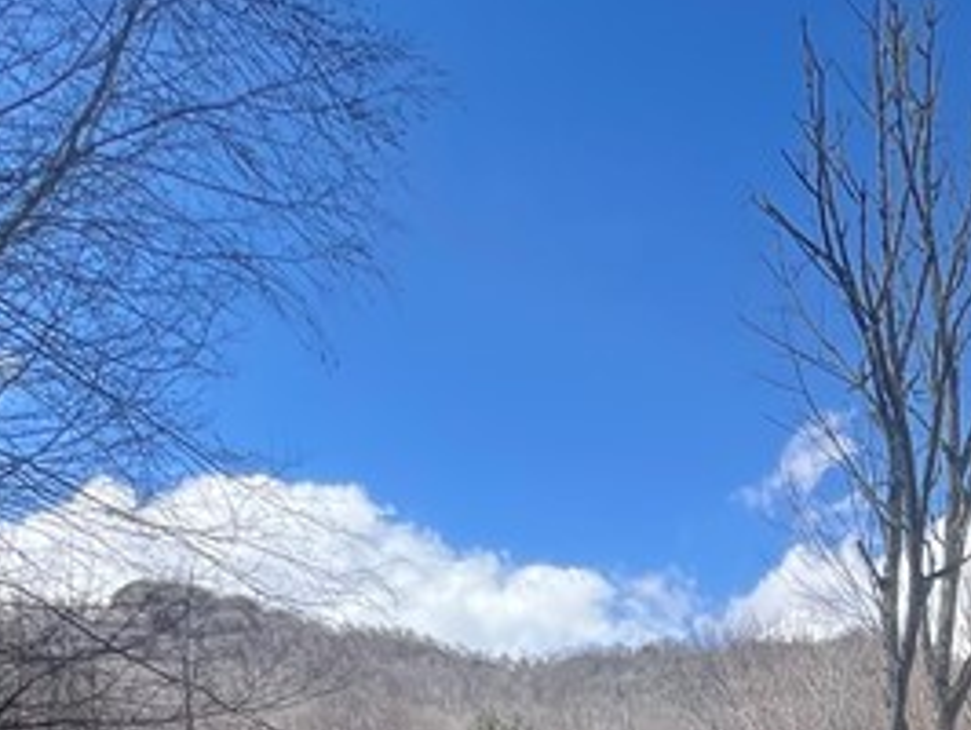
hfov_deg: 33.6
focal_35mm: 50
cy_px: 1197
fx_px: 1404
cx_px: 1051
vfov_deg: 22.1
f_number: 1.8
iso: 32
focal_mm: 1.57
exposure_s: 1/525
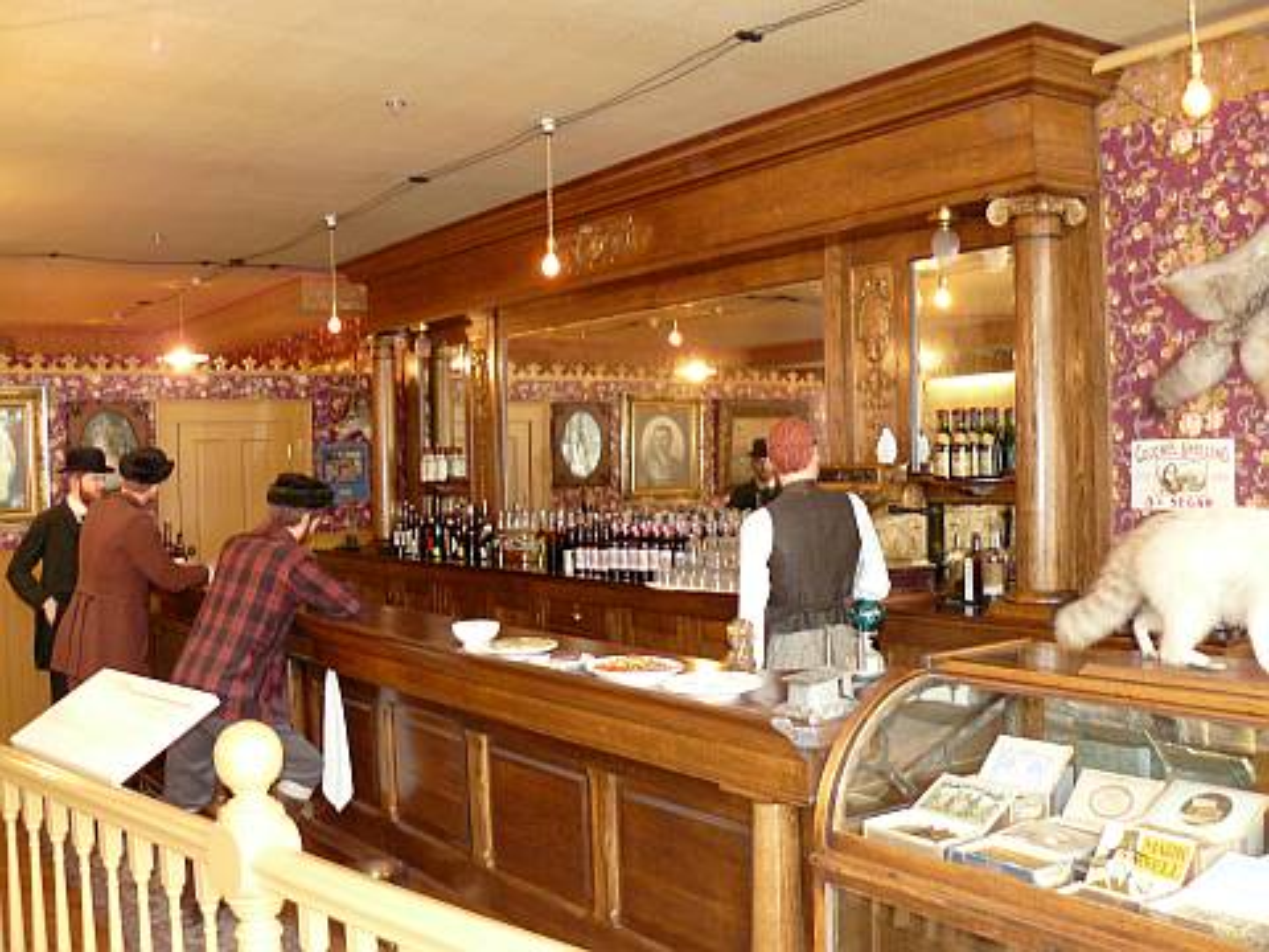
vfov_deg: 39.7
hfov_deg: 51.4
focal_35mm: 36
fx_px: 1320
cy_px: 476
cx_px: 634
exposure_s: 1/8
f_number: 2.8
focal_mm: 6
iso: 250
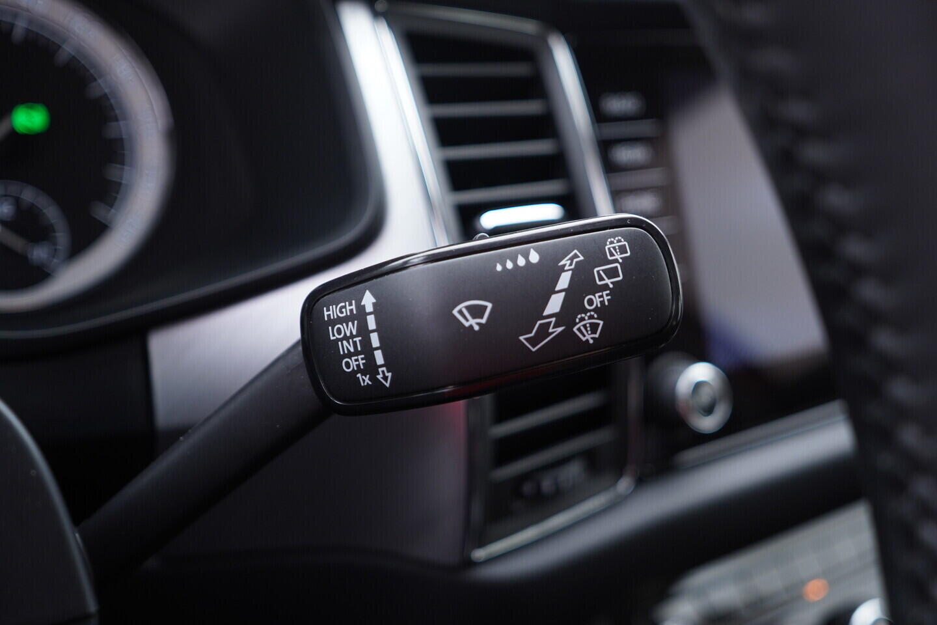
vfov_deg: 36.9
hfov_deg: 53.1
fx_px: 937
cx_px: 468
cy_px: 312
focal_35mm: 36
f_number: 2.8
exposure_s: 1/40
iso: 320
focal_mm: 24
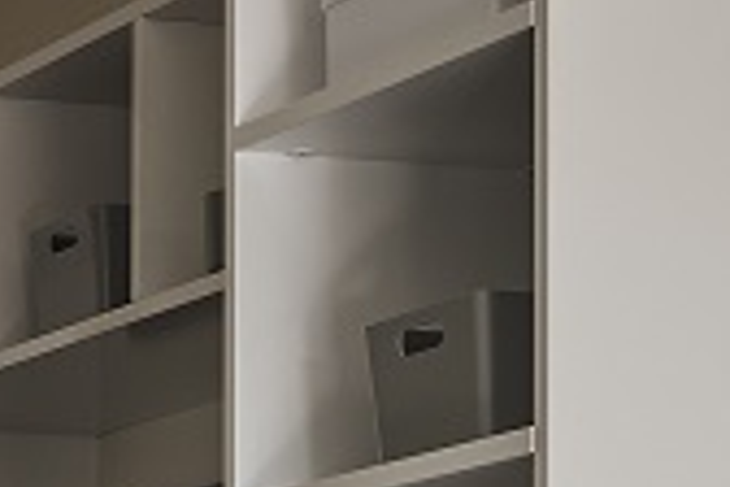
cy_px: 1163
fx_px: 4096
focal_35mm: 202
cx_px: -513
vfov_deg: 6.5
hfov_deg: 9.7
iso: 100
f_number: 11
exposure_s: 1/2.5
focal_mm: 34
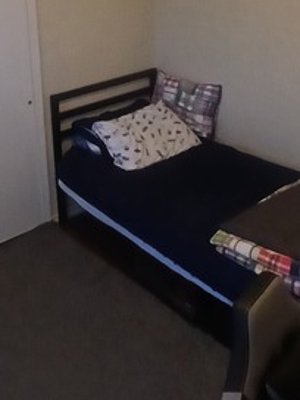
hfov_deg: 35.5
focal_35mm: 40
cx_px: 91
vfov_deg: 44.0
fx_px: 462
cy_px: 68
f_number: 2.2
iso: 500
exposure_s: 1/30
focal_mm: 1.4
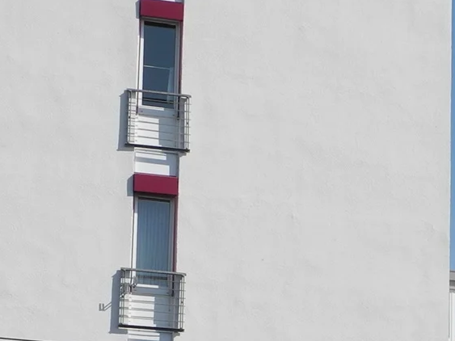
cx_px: 700
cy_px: 416
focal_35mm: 182
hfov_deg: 10.5
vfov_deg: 8.1
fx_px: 2392
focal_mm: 10.7
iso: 100
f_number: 5
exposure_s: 1/800
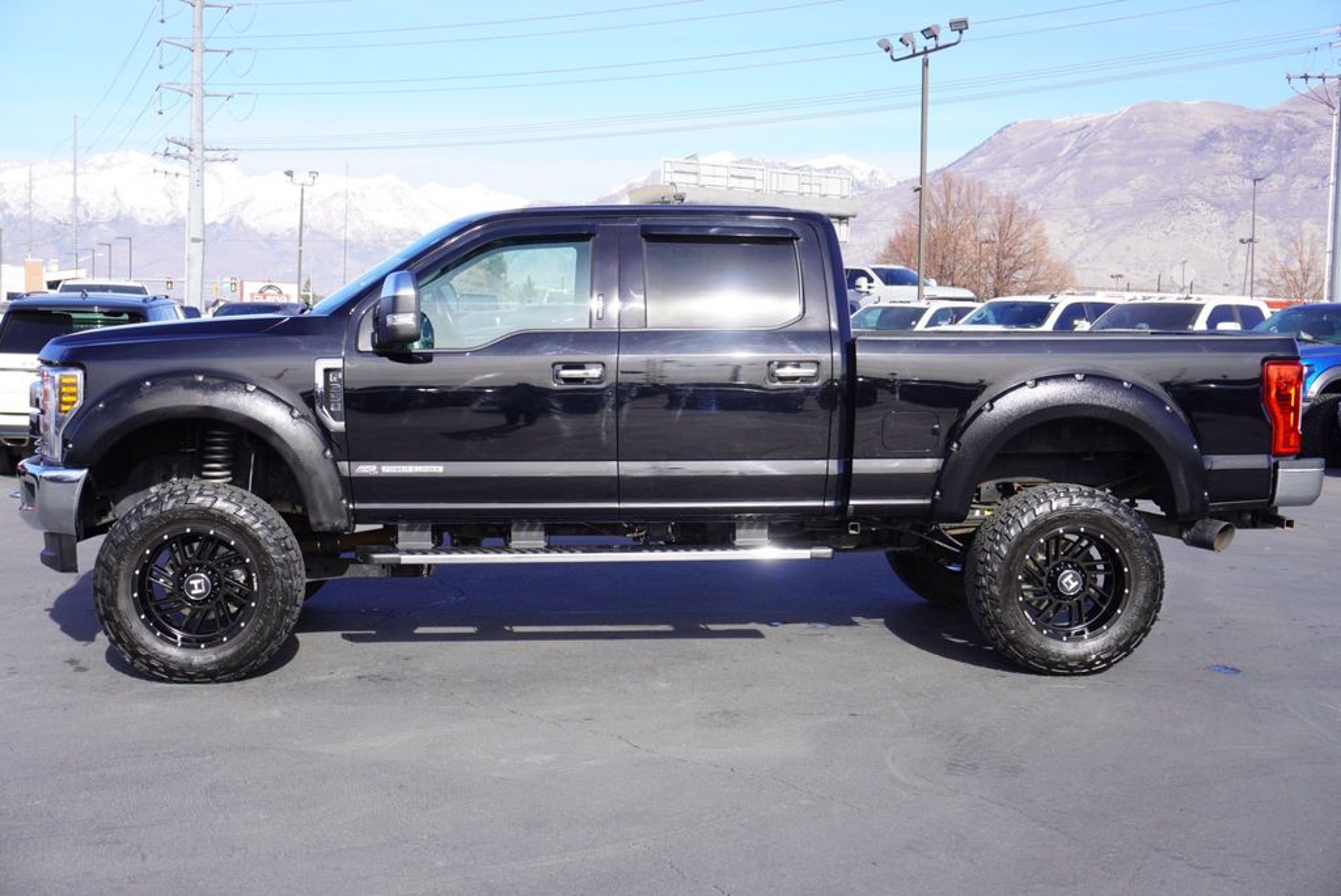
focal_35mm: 42
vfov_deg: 31.9
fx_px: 1565
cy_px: 448
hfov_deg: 46.4
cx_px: 670
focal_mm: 28
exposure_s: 1/160
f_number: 7.1
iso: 100
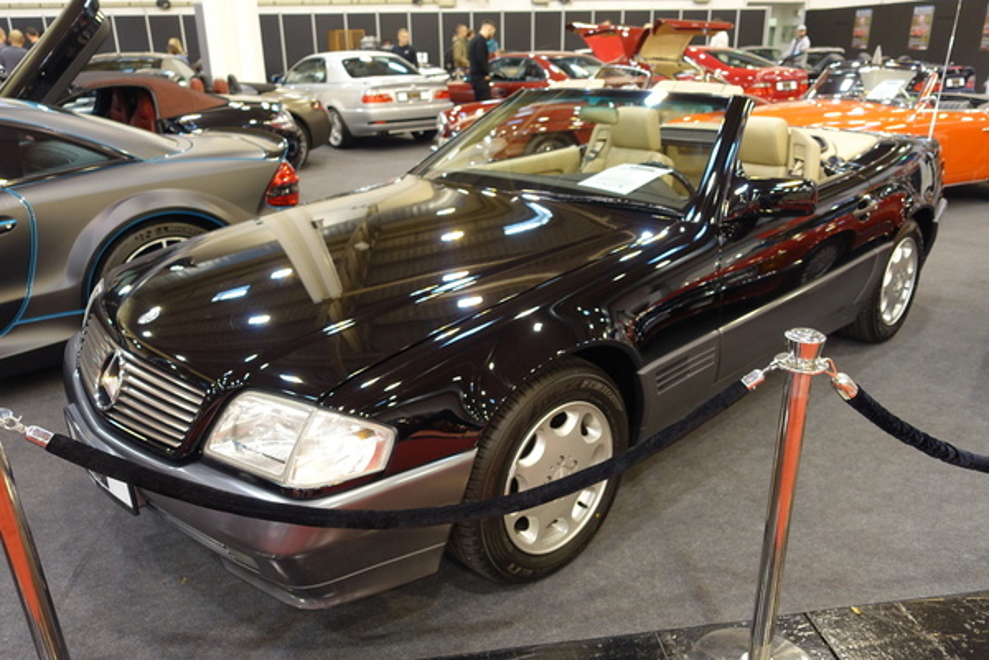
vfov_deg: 47.9
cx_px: 494
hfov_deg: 67.4
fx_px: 742
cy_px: 330
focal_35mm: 27
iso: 200
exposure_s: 1/30
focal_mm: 9.91
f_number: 2.2
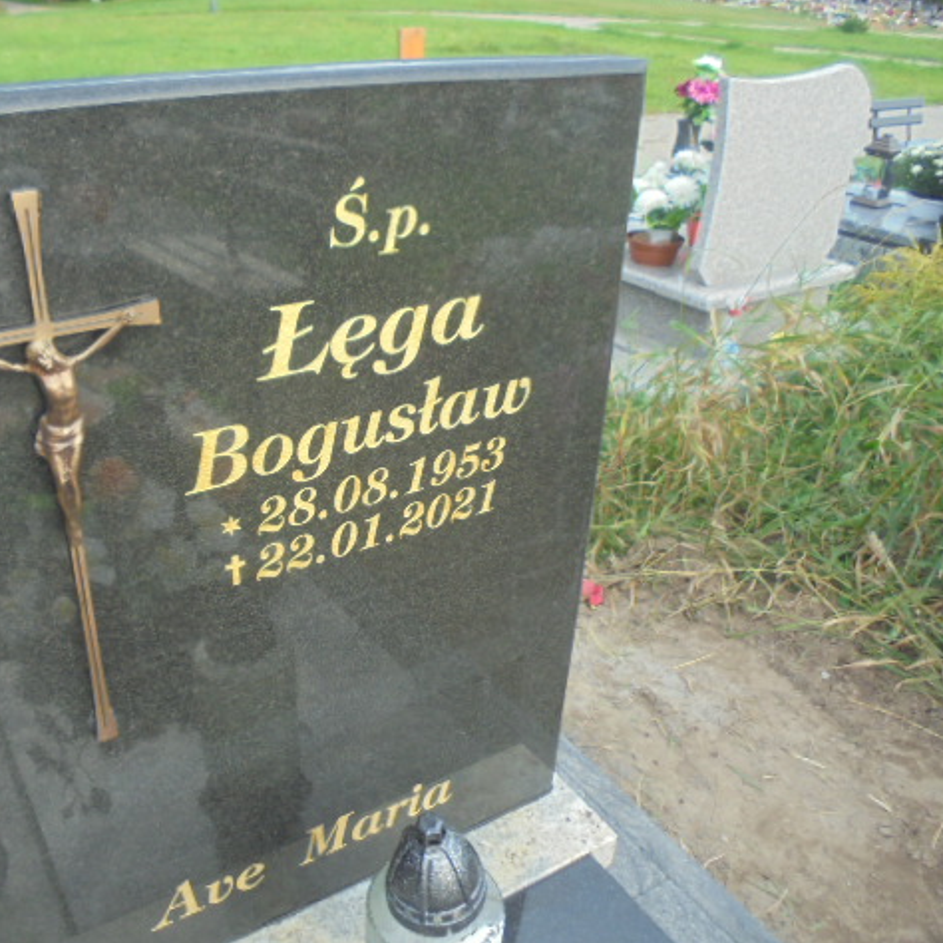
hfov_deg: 51.9
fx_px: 955
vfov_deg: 52.5
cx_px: 344
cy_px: 472
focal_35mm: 31
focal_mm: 4.6
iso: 100
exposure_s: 1/160
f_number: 3.5
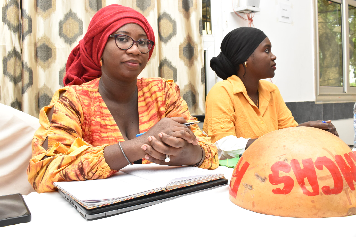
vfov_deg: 41.7
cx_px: 178
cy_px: 118
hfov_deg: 59.5
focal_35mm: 32
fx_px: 311
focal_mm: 21
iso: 2000
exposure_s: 1/80
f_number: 8
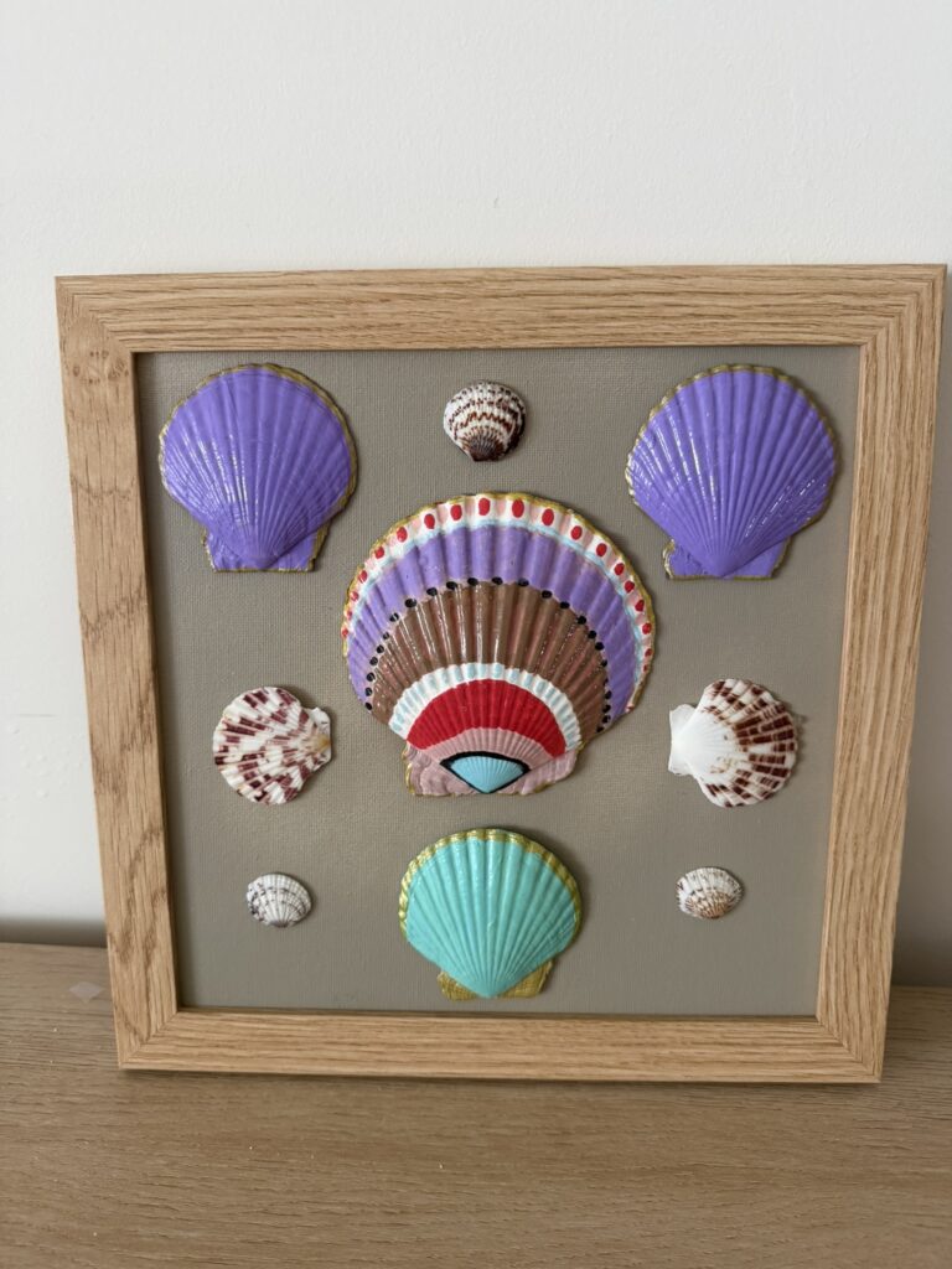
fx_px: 880
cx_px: 476
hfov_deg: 56.8
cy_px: 634
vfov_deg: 71.6
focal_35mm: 24
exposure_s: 1/60
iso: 250
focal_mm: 6.76
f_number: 1.78
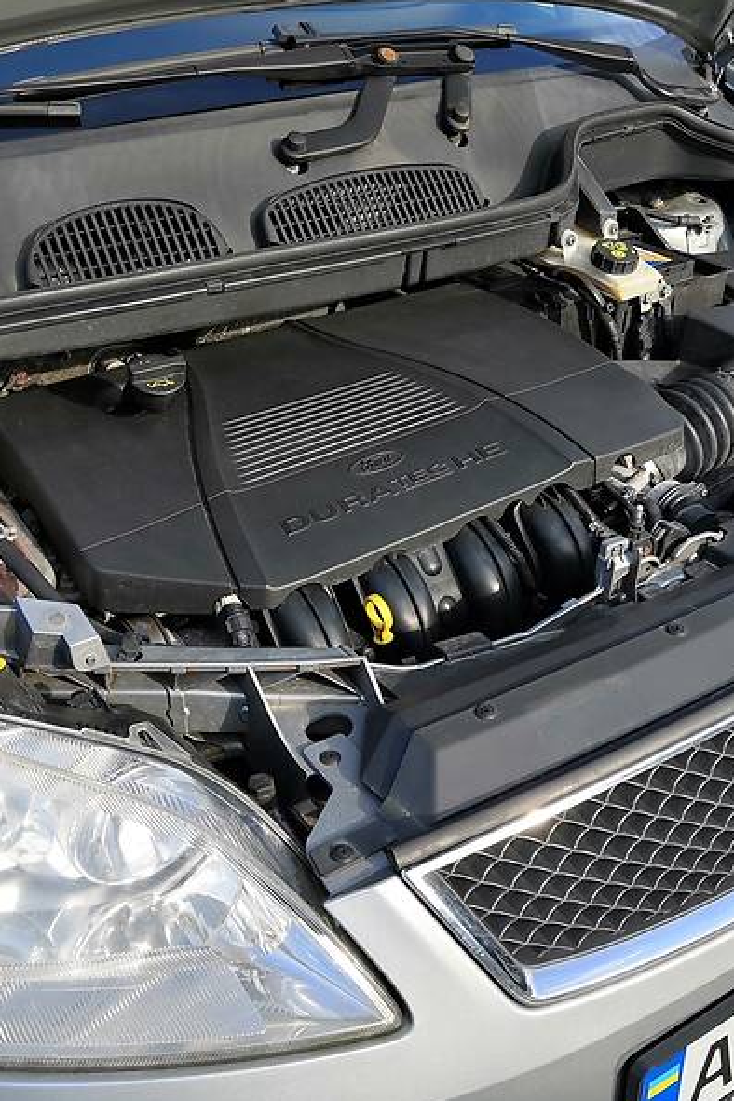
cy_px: 551
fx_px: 1162
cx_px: 386
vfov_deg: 50.7
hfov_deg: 35.0
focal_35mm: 38
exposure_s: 1/466
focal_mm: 4
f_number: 1.8
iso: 50
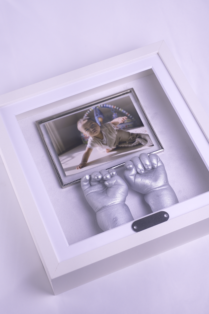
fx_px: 653
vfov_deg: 27.0
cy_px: 157
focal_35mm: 75
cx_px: 104
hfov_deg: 18.2
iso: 100
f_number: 5.6
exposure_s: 1/50
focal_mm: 50
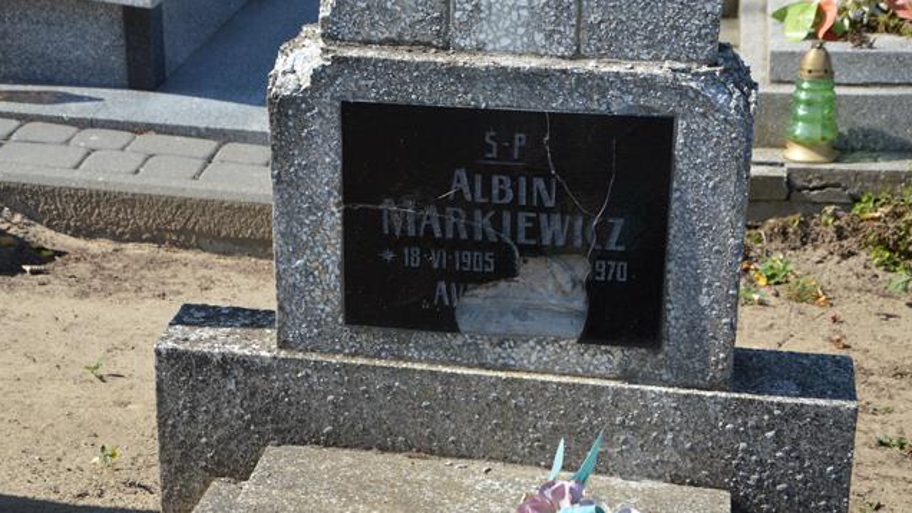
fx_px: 1911
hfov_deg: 26.8
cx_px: 456
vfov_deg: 15.3
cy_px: 304
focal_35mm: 79
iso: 100
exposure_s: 1/200
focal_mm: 50
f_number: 7.1
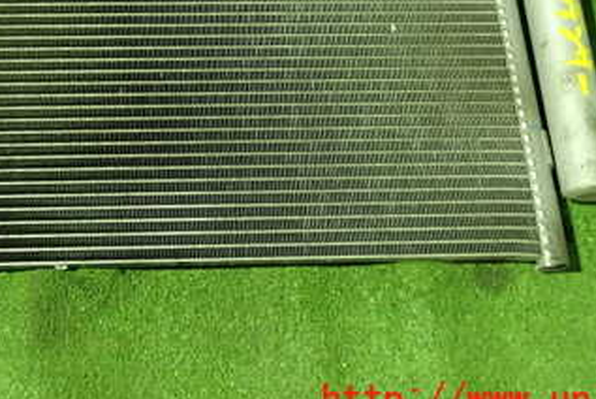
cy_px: 2
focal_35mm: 59
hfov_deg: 33.5
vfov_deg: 22.2
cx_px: 182
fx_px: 978
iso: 800
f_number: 2.3
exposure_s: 1/30
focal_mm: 5.4
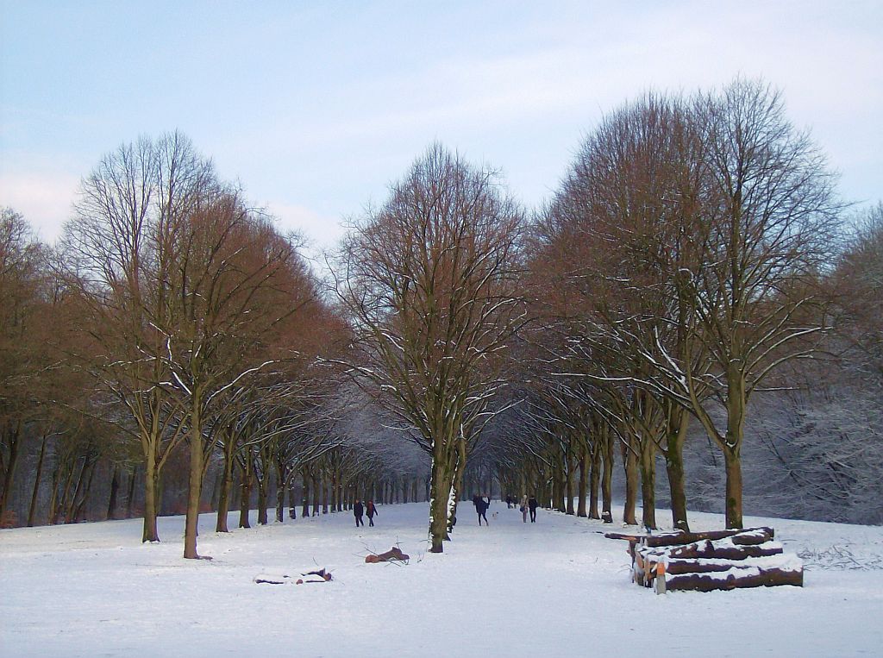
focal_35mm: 70
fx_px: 1781
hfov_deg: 27.8
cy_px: 329
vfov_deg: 20.9
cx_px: 442
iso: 100
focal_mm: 11.6
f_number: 3.7
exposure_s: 1/544
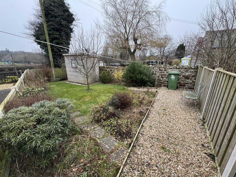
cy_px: 88
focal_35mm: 14
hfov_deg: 102.1
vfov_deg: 85.7
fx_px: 95
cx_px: 118
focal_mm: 2.22
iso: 40
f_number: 2.2
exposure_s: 1/121
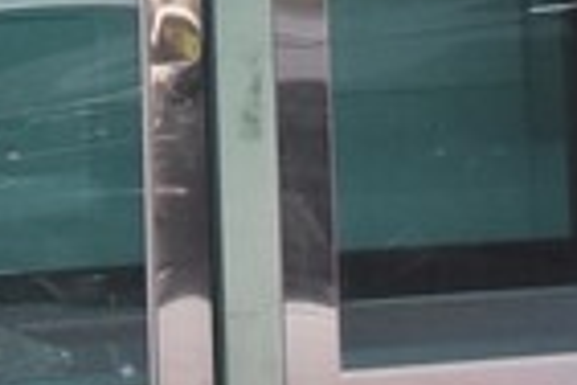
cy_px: -565
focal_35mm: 224
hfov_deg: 9.2
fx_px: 3590
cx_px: 160
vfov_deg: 5.9
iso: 800
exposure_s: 1/320
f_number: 8
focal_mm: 22
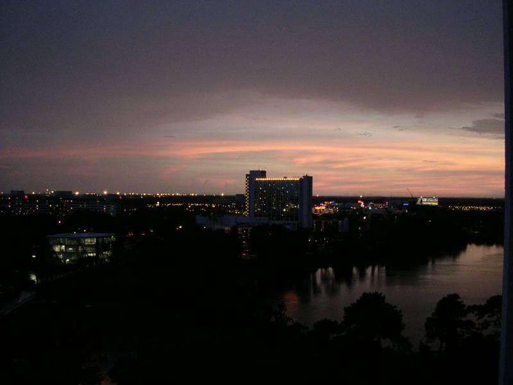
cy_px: 192
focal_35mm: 38
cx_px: 256
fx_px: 563
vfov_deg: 37.7
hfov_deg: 49.0
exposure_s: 1/16.8
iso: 400
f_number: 2.8
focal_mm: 5.8
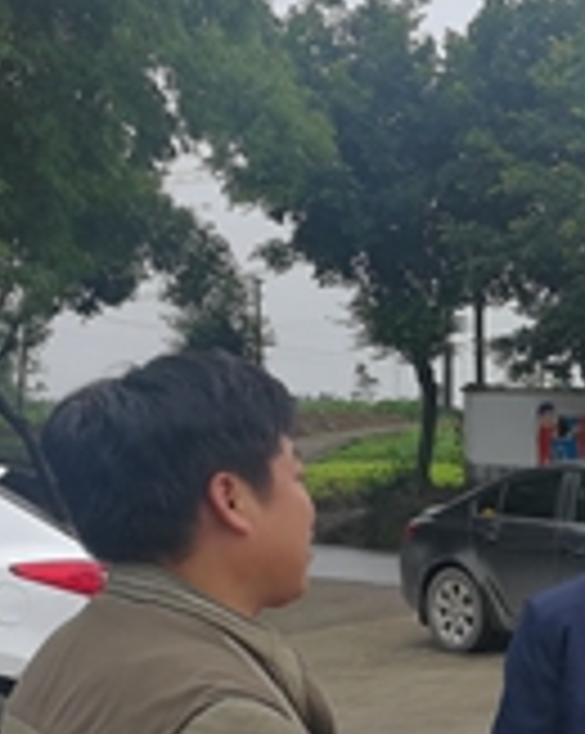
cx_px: 918
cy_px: 579
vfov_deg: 23.3
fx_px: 1756
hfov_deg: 16.9
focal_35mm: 81
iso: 50
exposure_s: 1/177
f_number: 2.2
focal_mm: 3.95
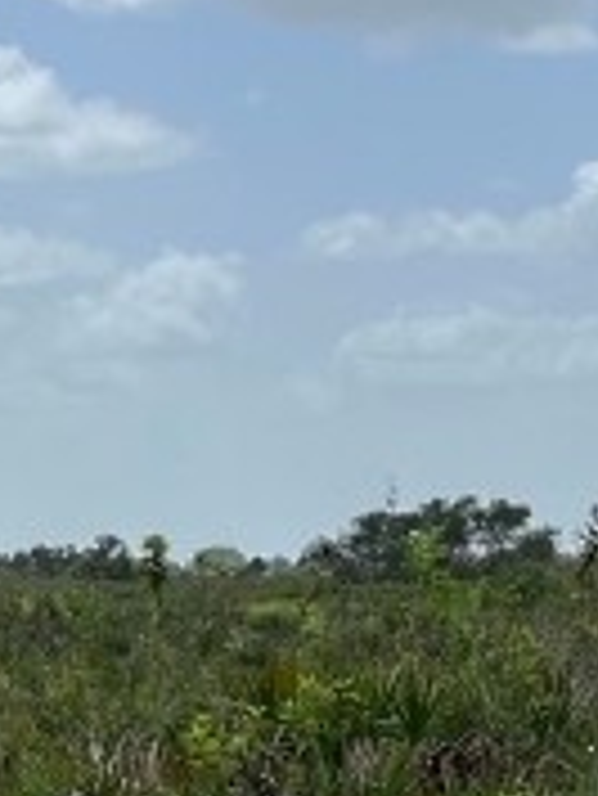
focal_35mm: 150
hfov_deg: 9.4
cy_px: 733
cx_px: -544
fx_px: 3451
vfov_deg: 13.0
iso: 50
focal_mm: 5.1
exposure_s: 1/4651
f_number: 1.6
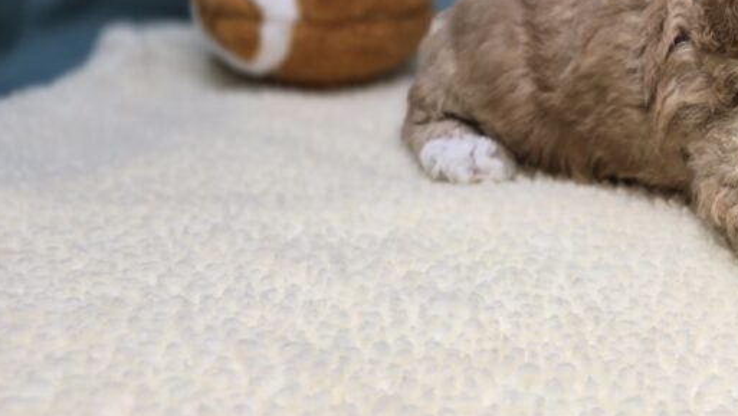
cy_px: -17
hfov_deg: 38.1
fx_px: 979
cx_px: 685
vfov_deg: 22.9
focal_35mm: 50
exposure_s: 1/120
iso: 40
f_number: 1.7
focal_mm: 6.3
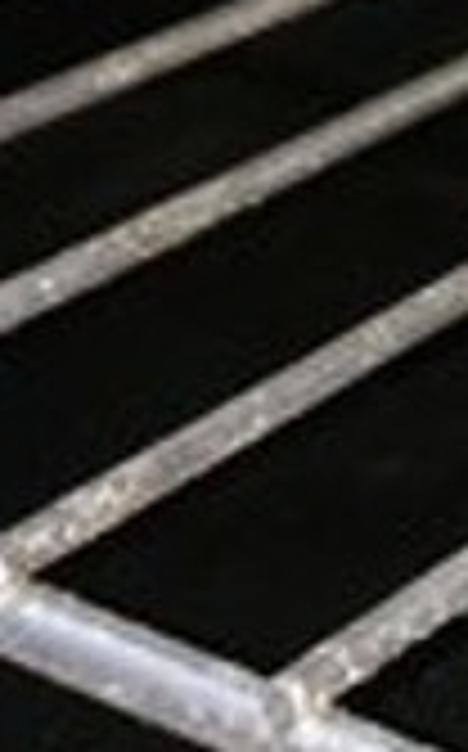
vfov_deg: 13.6
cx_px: 1102
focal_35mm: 150
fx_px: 3069
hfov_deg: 8.1
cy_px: -101
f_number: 2.2
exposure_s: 1/16
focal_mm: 4.15
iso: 50
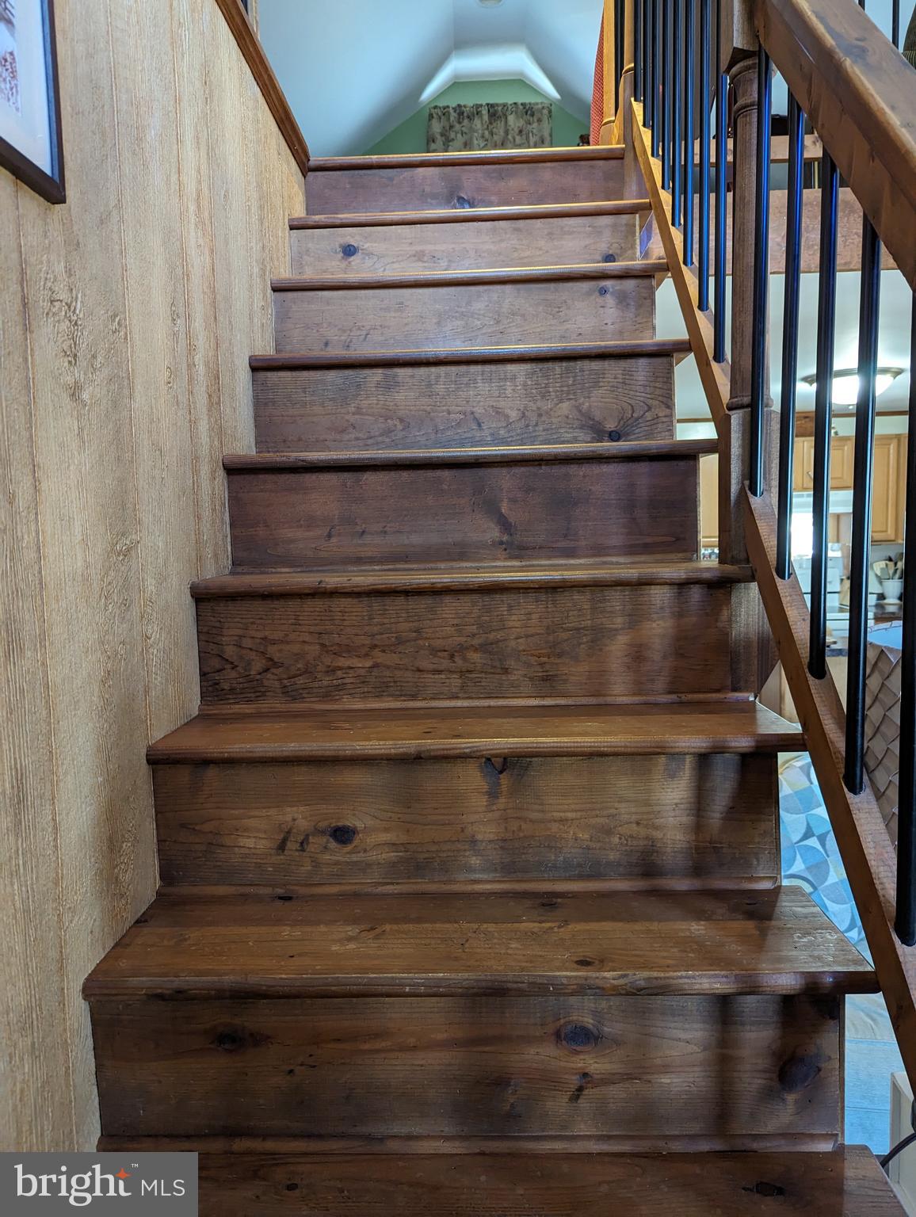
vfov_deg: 71.5
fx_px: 845
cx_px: 458
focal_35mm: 24
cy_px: 608
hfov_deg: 56.9
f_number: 1.85
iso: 544
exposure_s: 1/60
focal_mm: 6.81
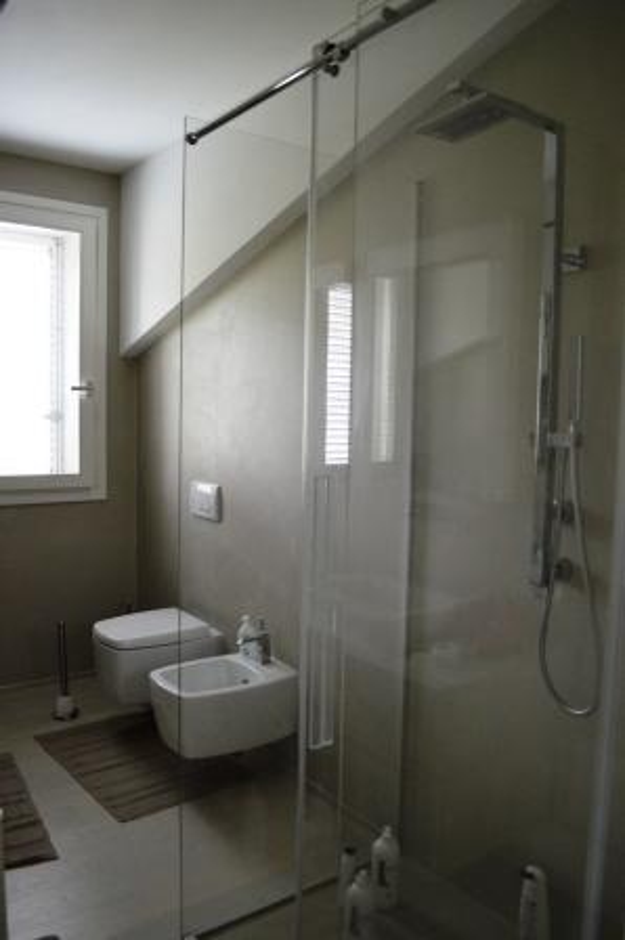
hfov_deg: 47.9
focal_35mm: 27
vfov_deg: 67.4
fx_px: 704
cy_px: 470
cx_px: 312
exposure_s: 1/15
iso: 1250
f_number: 3.5
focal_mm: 18
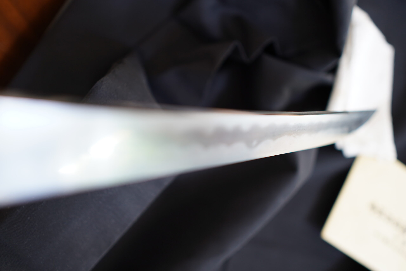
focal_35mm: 24
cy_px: 136
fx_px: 271
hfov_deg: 73.7
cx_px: 203
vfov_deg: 53.1
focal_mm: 16
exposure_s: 1/30
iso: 125
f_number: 1.4
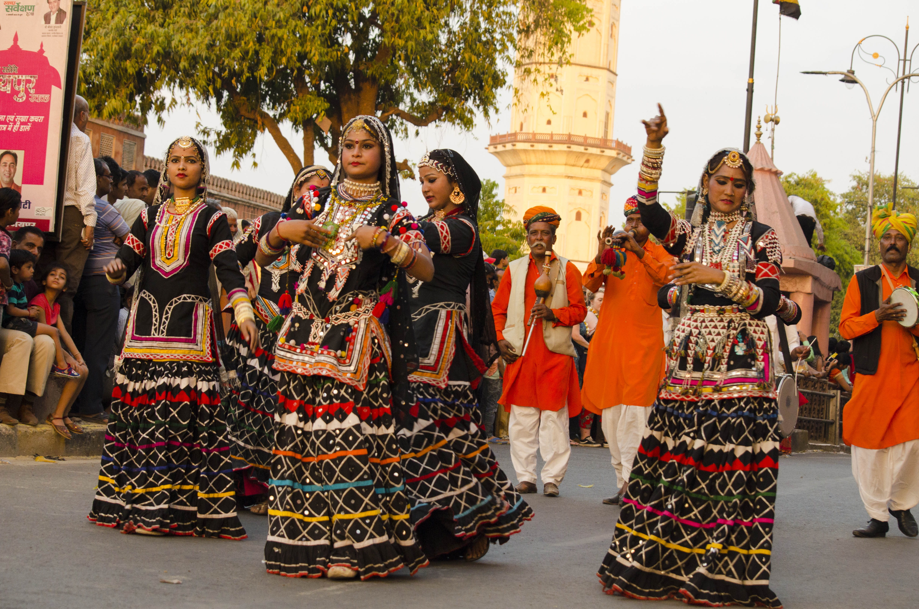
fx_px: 2102
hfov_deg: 24.7
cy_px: 304
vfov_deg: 16.5
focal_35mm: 82
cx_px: 460
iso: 500
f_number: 7.1
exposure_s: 1/160
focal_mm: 55
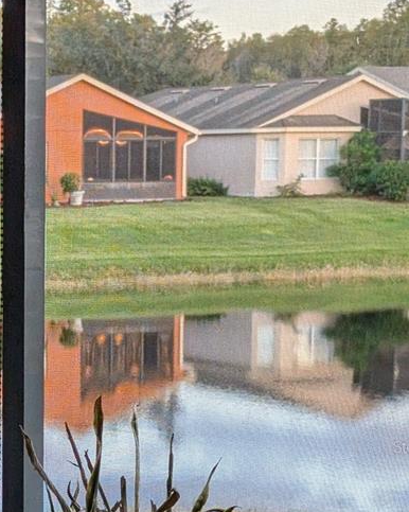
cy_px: 446
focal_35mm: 119
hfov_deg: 12.8
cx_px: -10
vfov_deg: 16.0
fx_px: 1802
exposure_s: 1/144
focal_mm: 6.9
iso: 87
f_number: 1.68
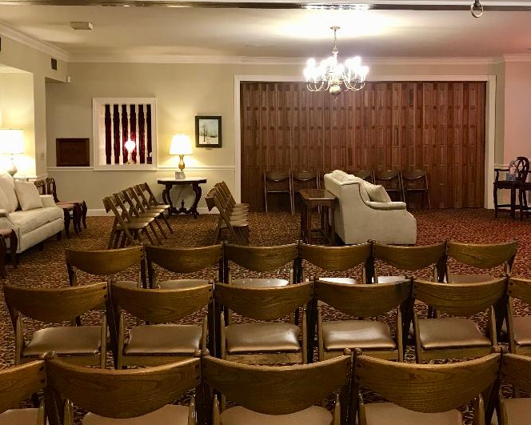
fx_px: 660
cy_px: 180
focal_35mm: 42
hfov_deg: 43.8
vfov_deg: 35.6
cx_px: 292
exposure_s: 1/15
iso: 40
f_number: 1.8
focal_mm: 3.99
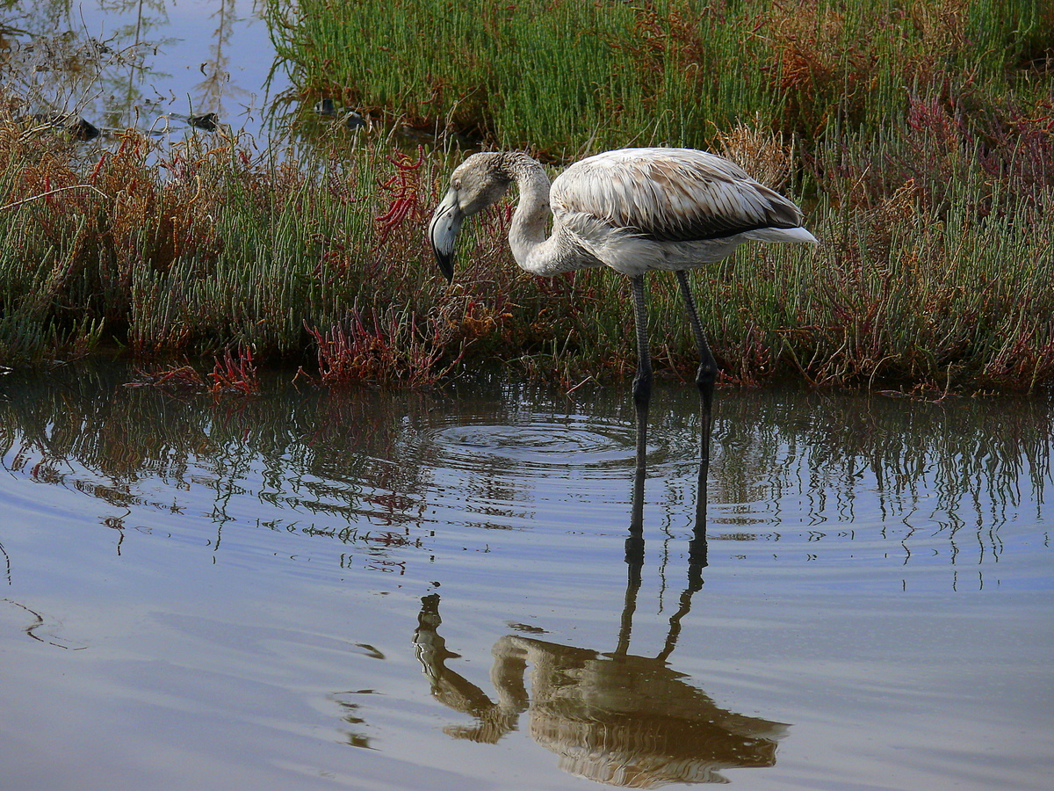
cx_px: 527
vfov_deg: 5.3
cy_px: 396
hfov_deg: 7.0
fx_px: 8617
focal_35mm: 283
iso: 100
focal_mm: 59.7
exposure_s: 1/800
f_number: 5
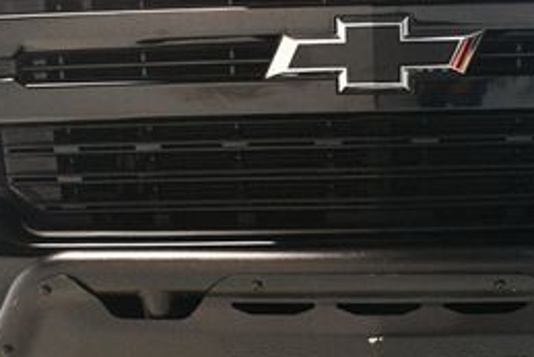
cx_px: 400
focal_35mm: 74
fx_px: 1098
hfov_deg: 27.0
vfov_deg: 18.3
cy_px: 270
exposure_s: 1/100
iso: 3200
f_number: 3.5
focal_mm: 20
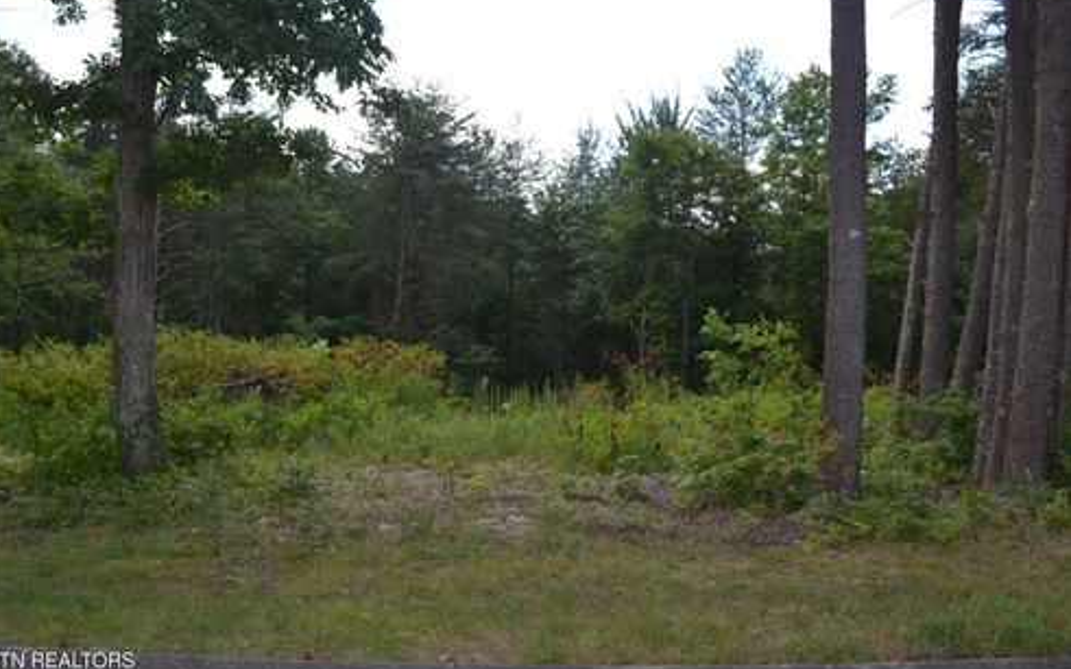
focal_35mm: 28
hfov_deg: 66.5
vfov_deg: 44.6
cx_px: 528
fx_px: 817
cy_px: 330
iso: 100
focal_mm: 18
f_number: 5.6
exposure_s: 1/200
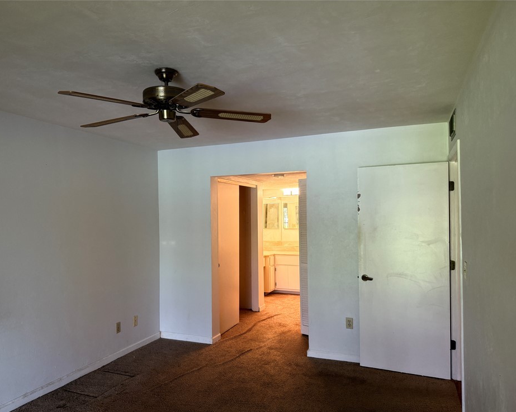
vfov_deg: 54.9
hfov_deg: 65.9
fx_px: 397
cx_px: 231
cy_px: 214
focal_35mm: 26
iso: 250
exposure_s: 1/60
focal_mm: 6.76
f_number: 1.78
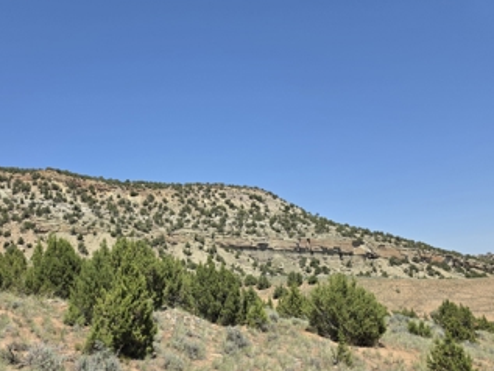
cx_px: 187
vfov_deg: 48.1
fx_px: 414
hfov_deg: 60.9
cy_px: 214
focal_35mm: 29
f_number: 1.7
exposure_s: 1/5958
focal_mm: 6.3
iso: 80
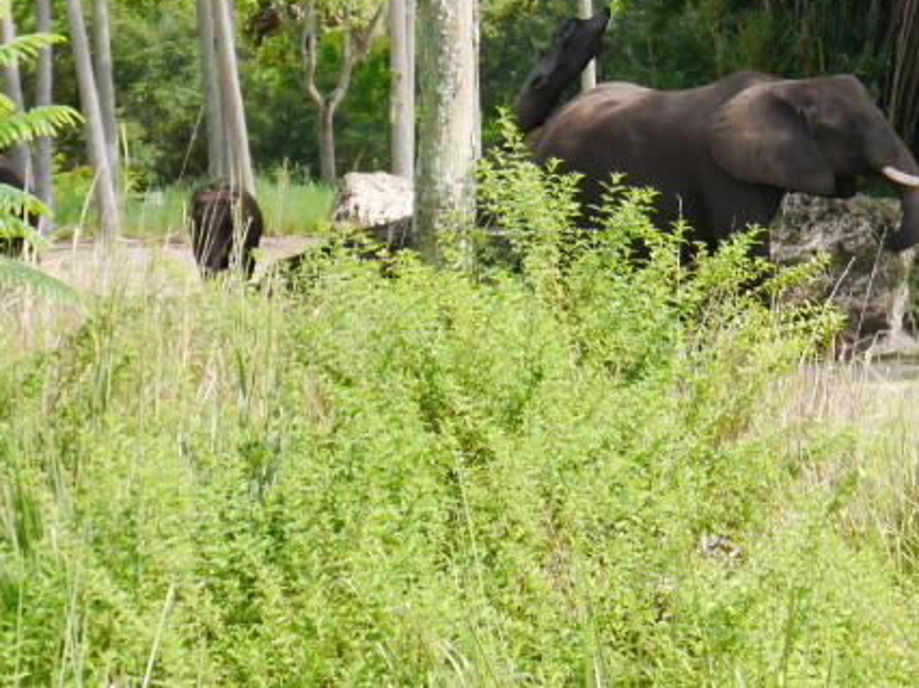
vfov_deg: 7.3
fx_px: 5360
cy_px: 140
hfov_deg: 9.7
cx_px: 1059
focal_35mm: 202
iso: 160
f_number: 7.1
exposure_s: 1/200
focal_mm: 42
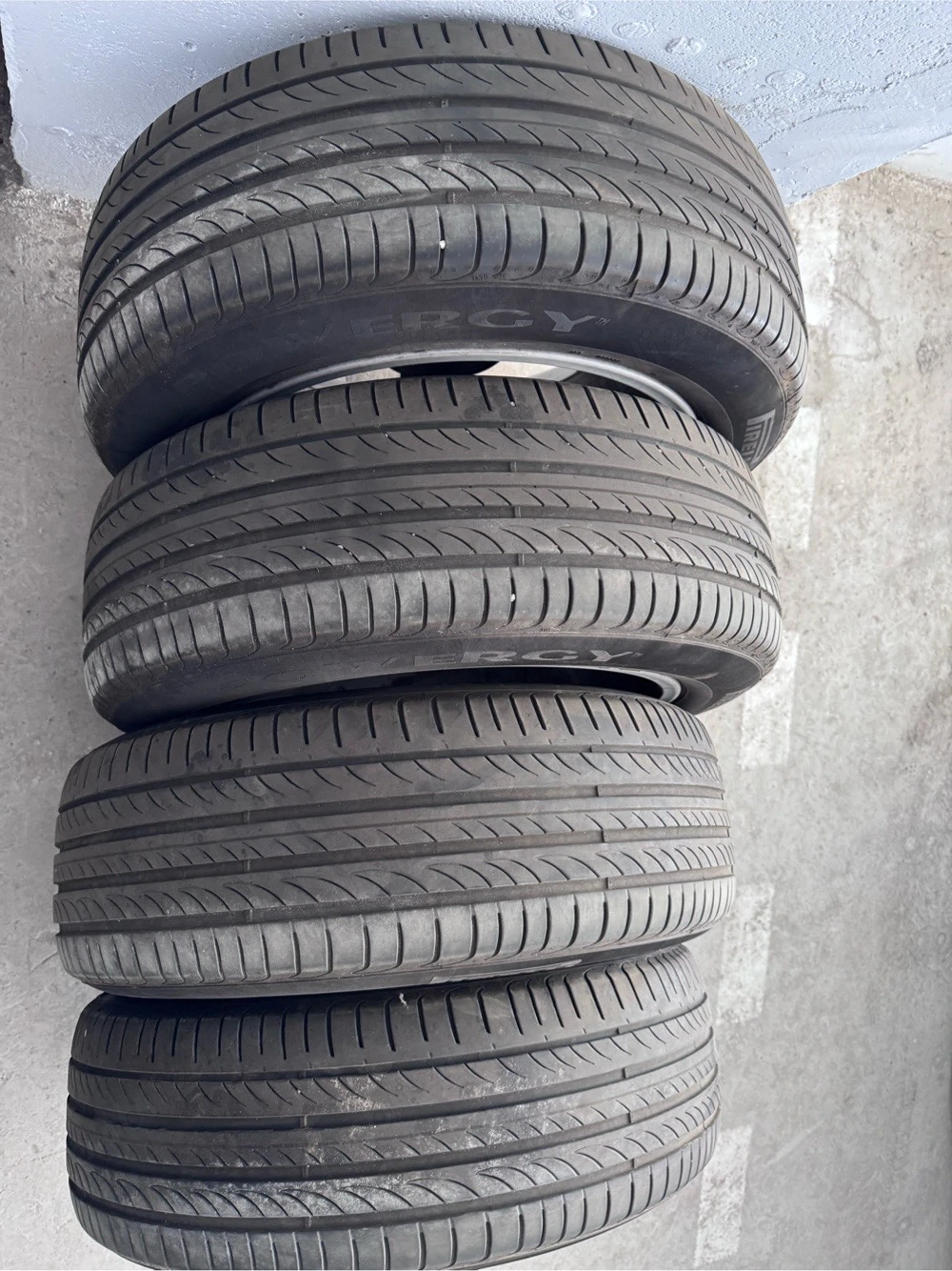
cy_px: 636
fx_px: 880
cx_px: 476
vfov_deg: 71.6
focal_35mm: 24
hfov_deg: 56.8
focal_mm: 6.76
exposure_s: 1/60
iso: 320
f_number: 1.78
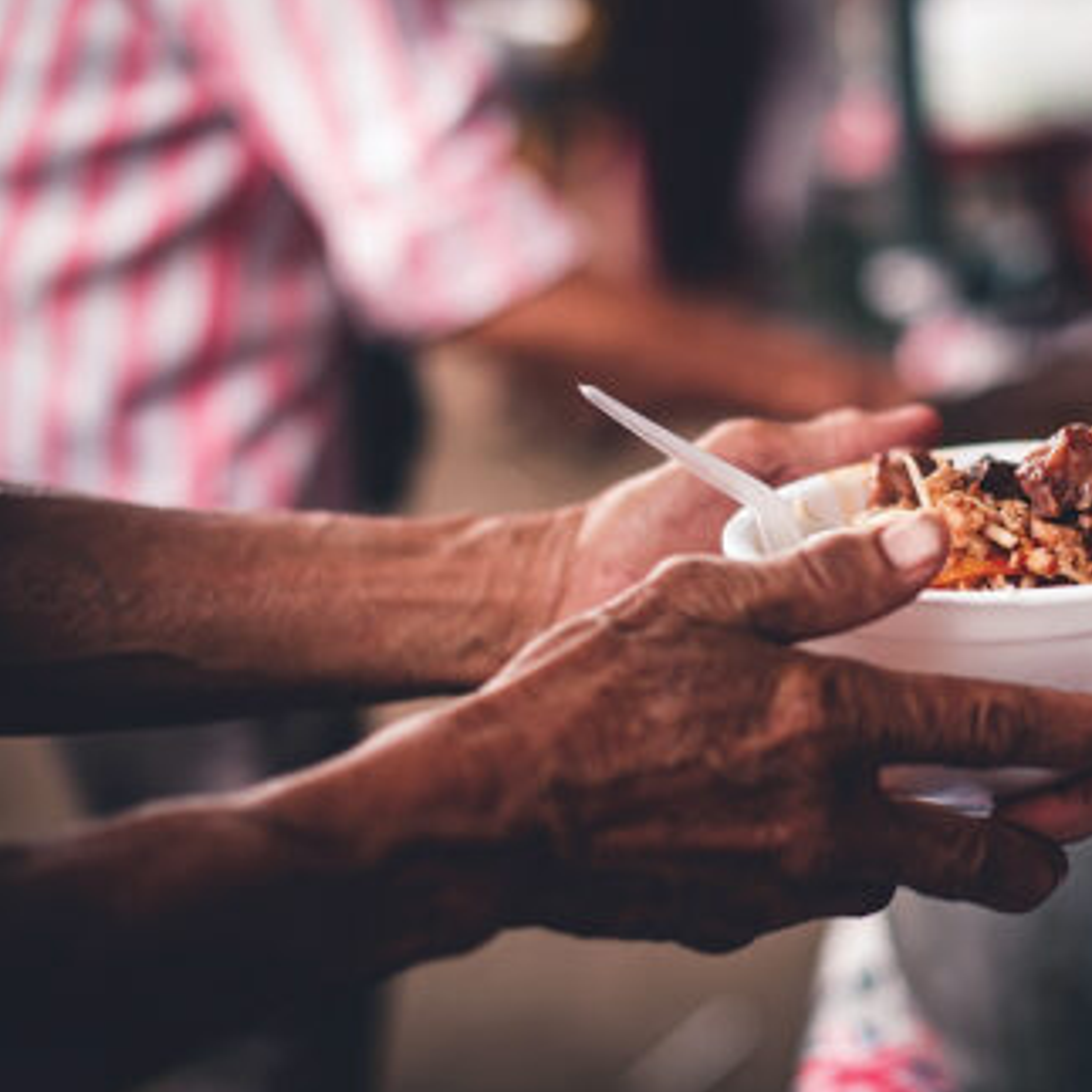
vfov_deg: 21.9
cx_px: 984
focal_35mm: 79
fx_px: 2820
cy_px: 507
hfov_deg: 21.4
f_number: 2
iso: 320
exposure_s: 1/1000
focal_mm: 50
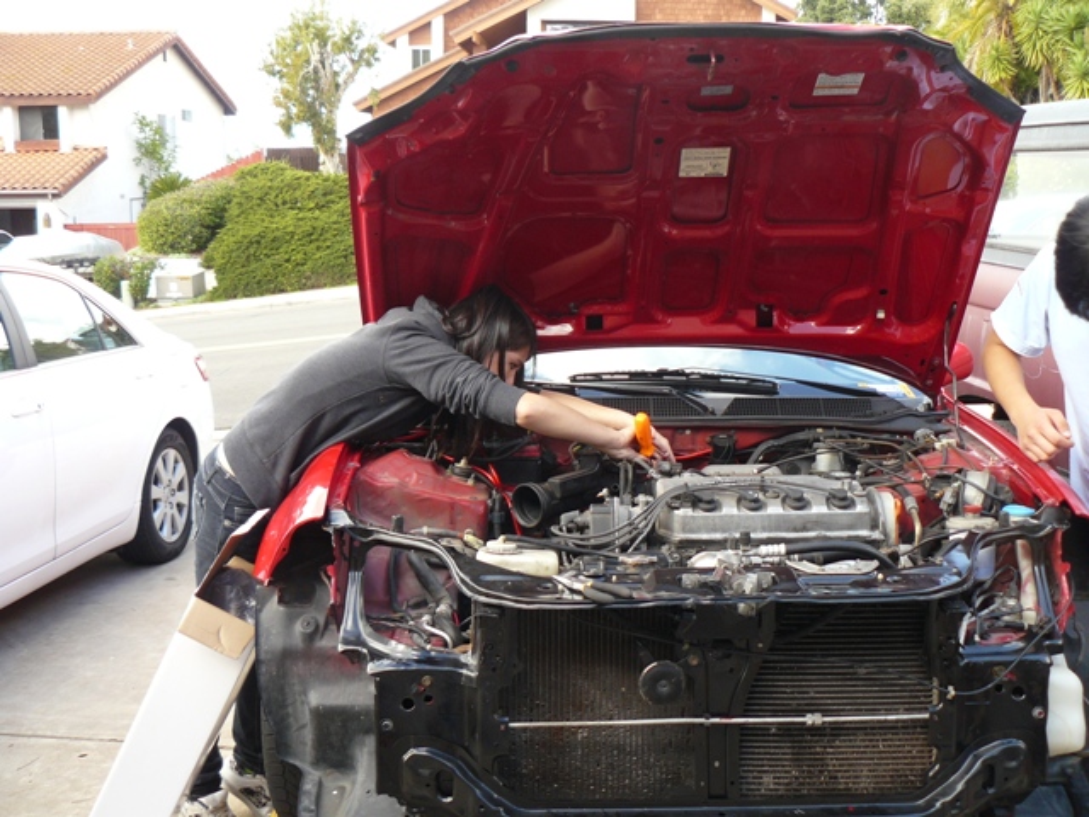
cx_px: 544
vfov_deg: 39.7
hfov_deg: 51.4
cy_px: 408
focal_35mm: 36
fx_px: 1133
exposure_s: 1/100
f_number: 2.8
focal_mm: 6
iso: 100
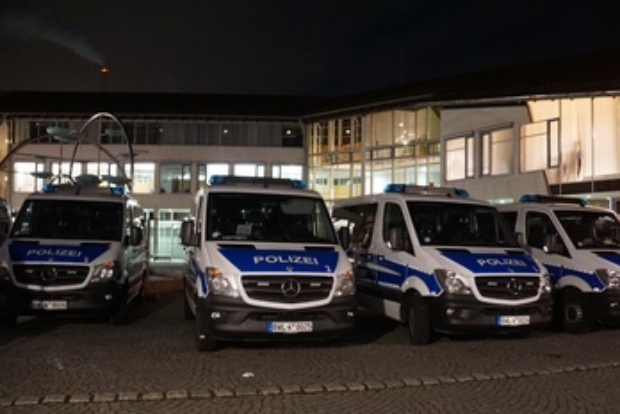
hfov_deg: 60.0
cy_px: 236
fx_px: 534
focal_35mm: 31
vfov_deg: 42.2
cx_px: 355
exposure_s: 1/6
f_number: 3.5
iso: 3200
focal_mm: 18
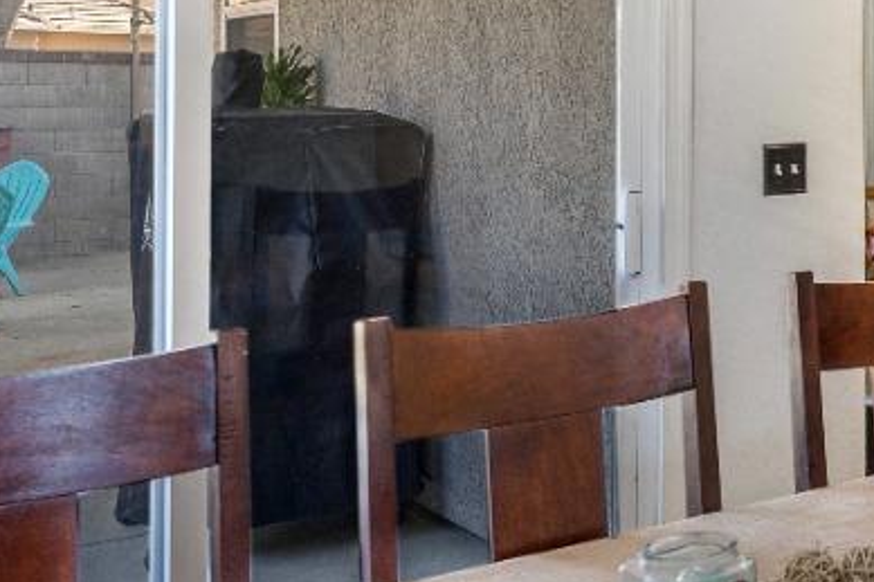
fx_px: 1310
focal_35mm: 54
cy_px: 98
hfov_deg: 29.1
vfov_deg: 24.5
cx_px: 1164
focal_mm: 14
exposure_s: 1/5
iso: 500
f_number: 5
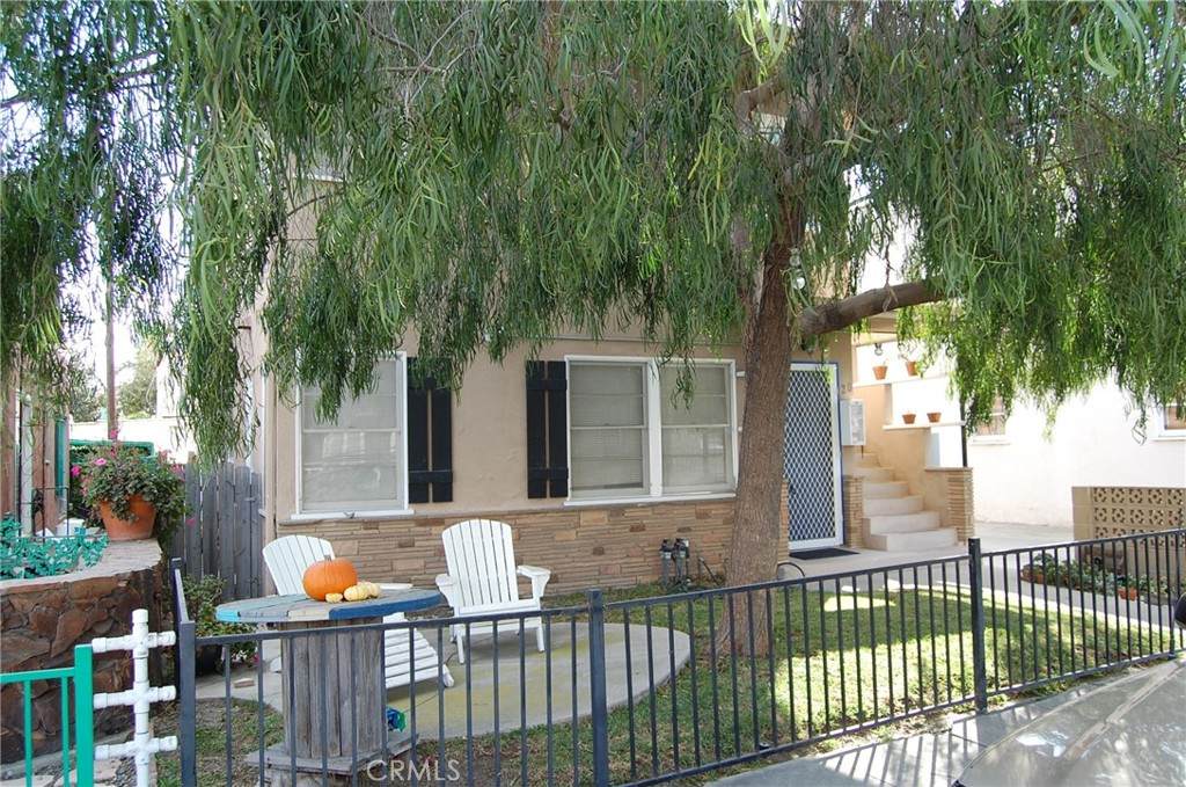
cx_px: 593
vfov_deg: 47.8
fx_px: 888
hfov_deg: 67.5
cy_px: 394
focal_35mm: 27
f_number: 5.6
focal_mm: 18
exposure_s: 1/125
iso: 250
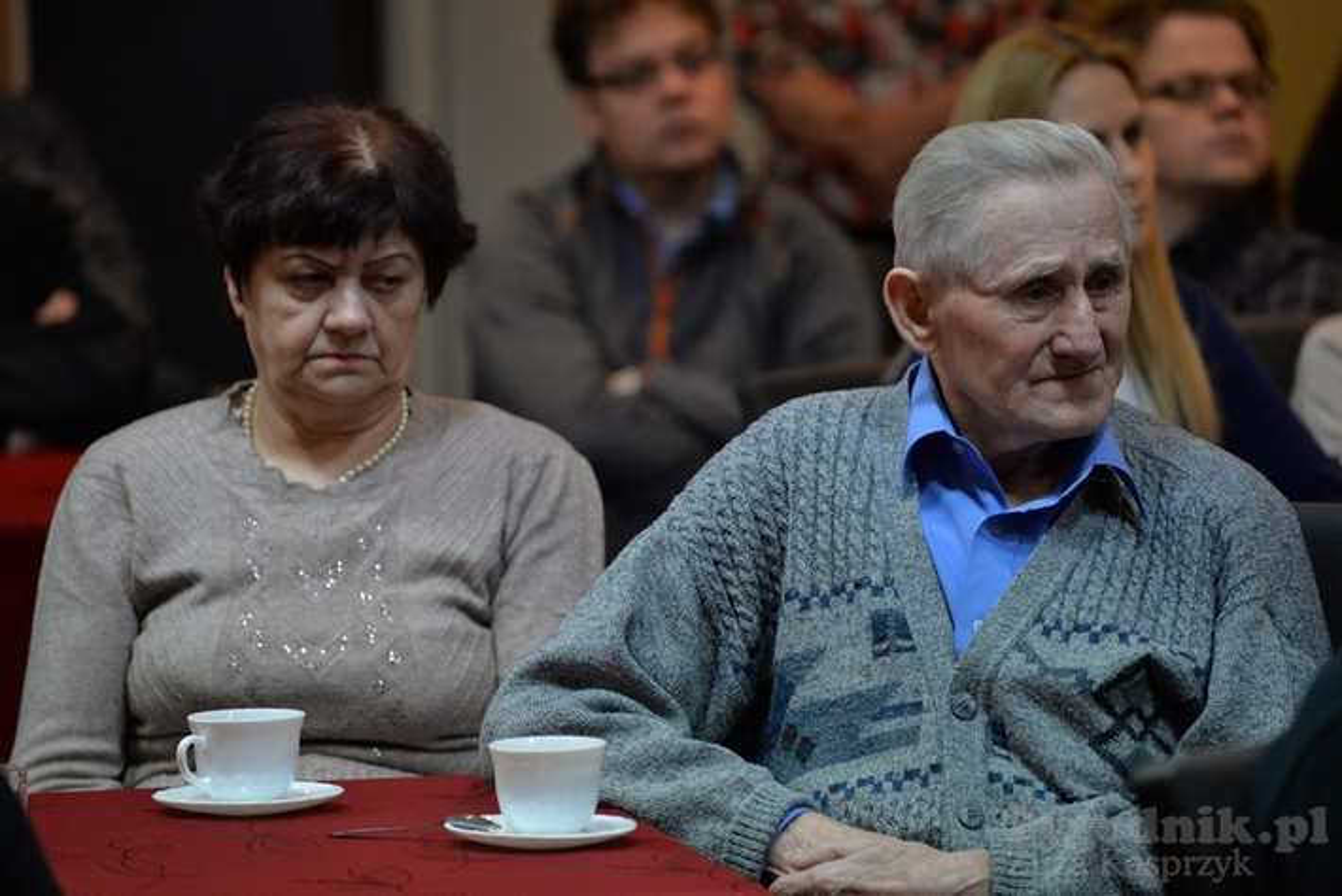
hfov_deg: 8.6
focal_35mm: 240
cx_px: 671
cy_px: 448
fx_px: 8950
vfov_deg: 5.7
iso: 1600
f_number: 5.6
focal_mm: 240
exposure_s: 1/60
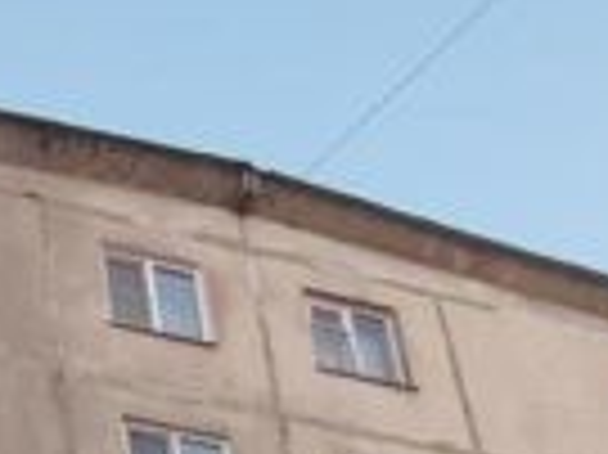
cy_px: 917
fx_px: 1334
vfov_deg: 15.4
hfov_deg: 23.5
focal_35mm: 76
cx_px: -122
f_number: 2.2
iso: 240
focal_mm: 1.68
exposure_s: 1/50
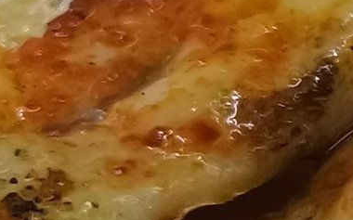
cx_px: 968
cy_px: 232
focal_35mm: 282
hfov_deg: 6.9
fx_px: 2711
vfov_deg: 4.6
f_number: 1.8
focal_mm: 4.75
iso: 200
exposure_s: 1/100
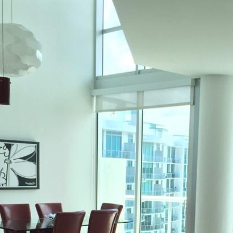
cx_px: 185
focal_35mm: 64
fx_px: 487
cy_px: 237
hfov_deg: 26.4
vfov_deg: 25.5
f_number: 2.2
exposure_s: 1/205
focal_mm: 4.15
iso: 32
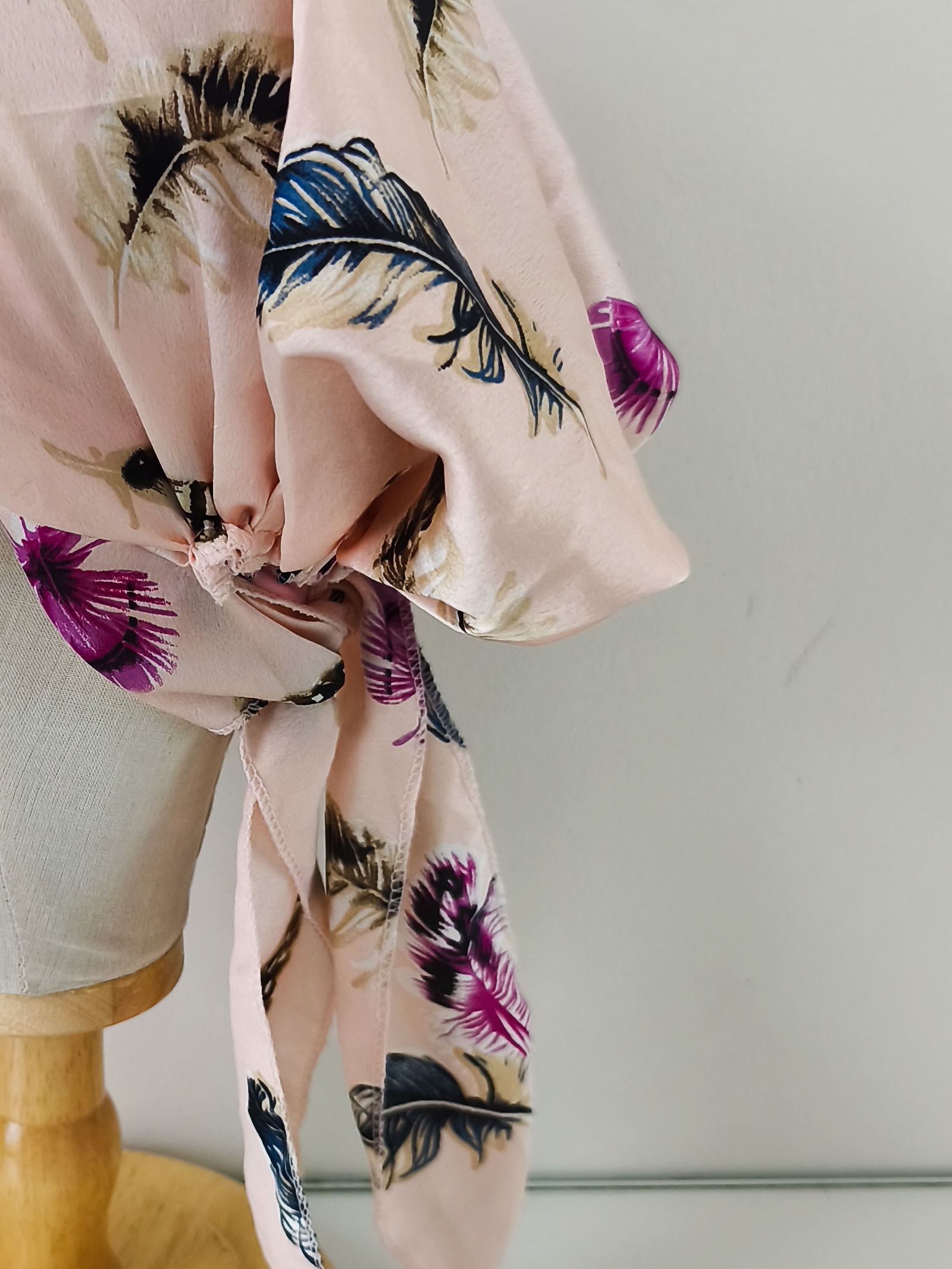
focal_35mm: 44
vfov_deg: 42.9
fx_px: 1613
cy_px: 702
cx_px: 90
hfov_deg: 31.3
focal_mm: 6.14
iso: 2000
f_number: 1.65
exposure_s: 1/640
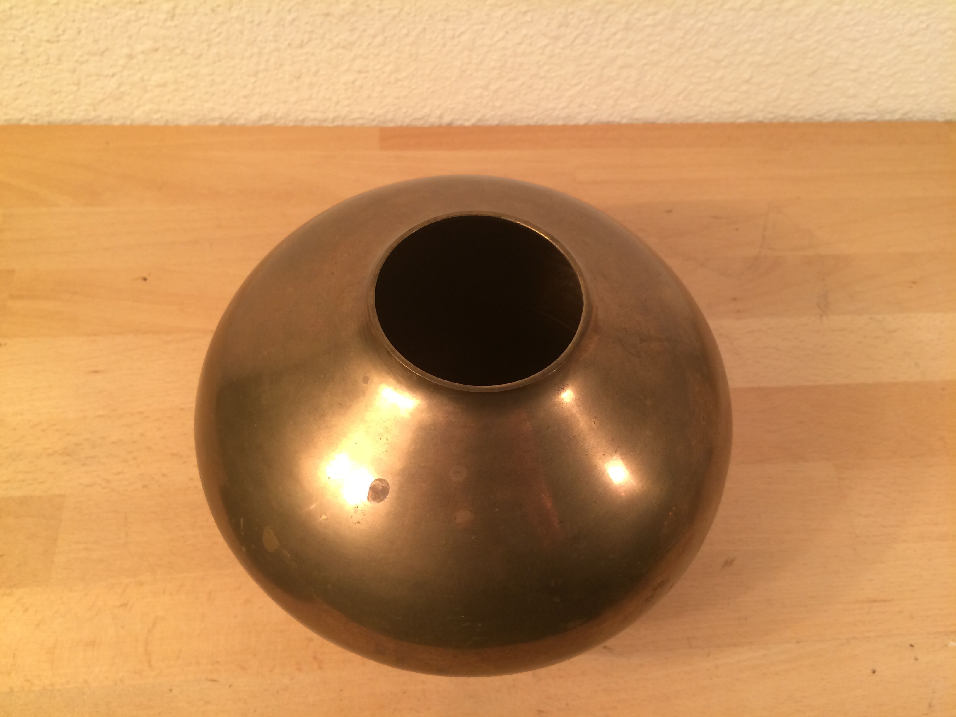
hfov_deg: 61.7
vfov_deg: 48.2
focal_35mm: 29
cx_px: 478
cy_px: 358
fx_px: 801
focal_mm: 4.15
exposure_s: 1/33
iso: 100
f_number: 2.2
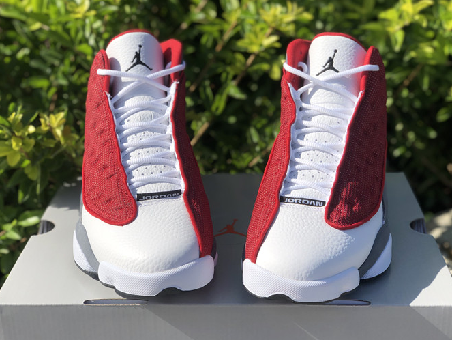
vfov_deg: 25.3
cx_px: 227
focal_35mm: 58
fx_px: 758
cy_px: 165
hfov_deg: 33.2
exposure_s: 1/1372
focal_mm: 6
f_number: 2.4
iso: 16
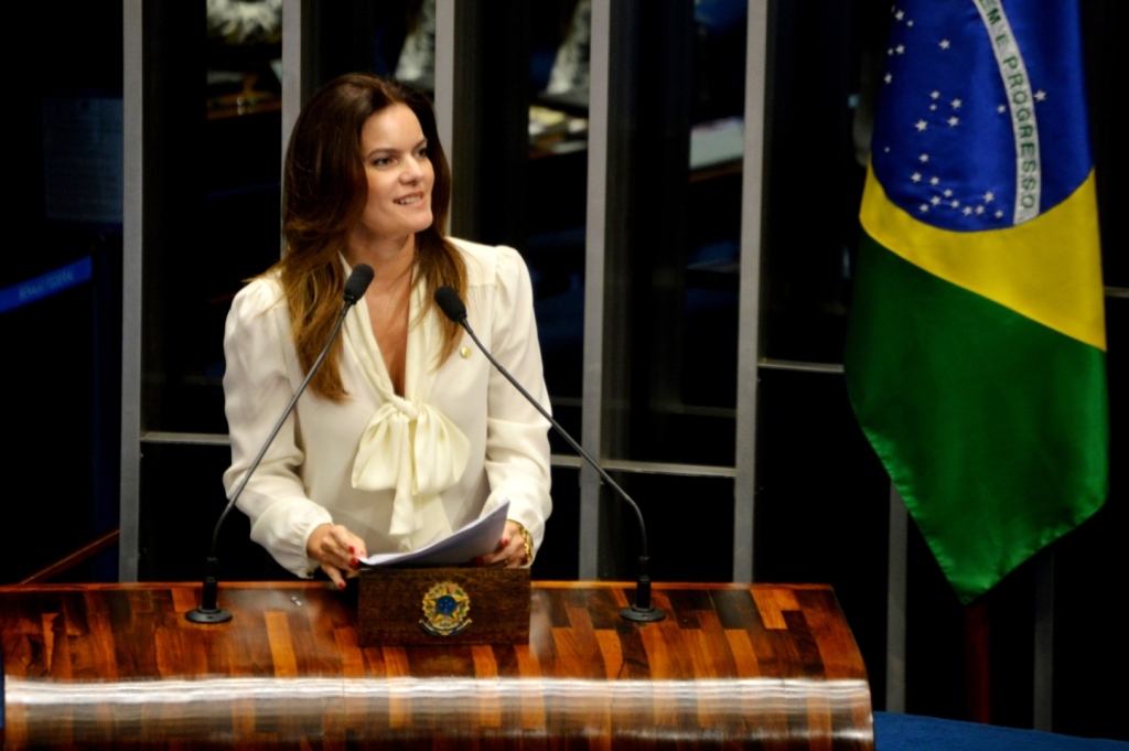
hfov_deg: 6.9
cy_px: 376
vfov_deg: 4.6
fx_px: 9401
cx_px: 564
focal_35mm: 300
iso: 800
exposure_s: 1/30
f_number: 5.6
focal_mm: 200
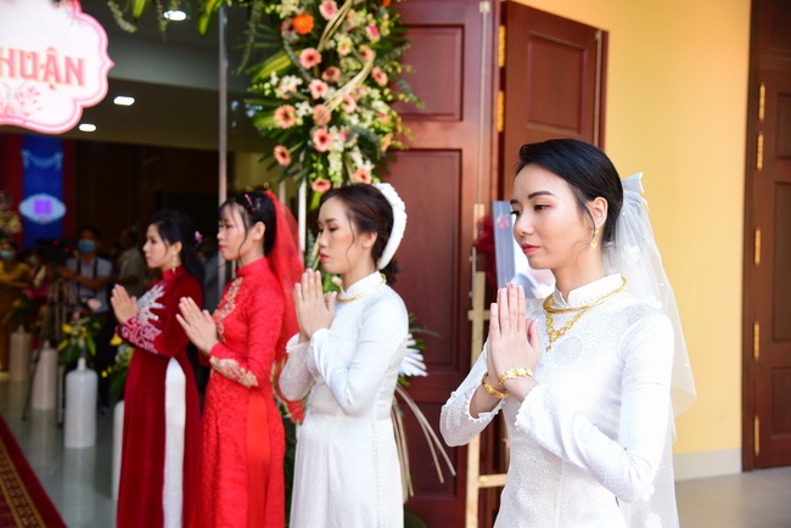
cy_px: 264
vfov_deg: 33.4
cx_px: 396
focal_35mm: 40
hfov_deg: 48.4
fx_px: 879
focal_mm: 40
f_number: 4
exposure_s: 1/80
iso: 250
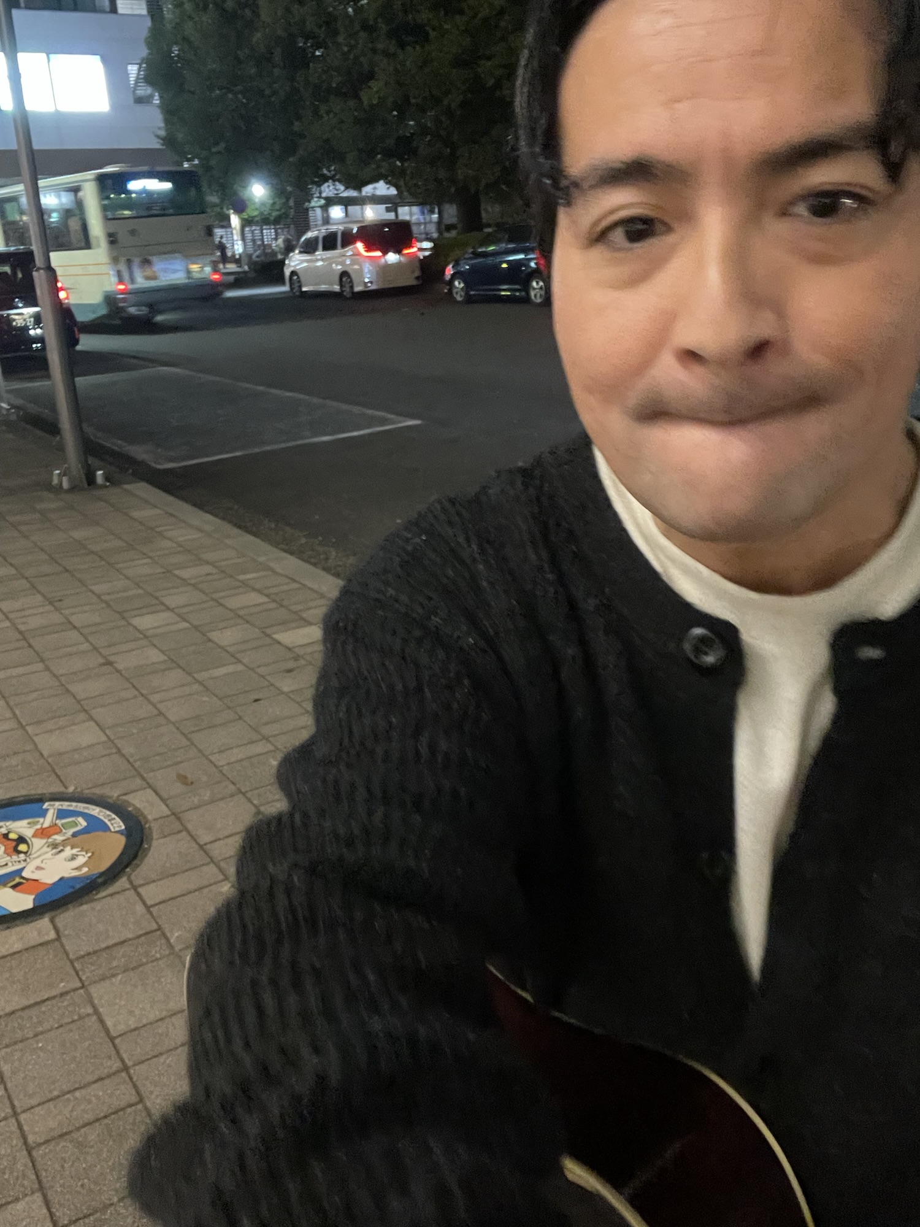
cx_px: 460
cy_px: 614
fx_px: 1063
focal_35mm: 30
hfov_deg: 46.8
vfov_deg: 60.0
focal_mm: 2.71
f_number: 2.2
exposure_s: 1/16
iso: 800
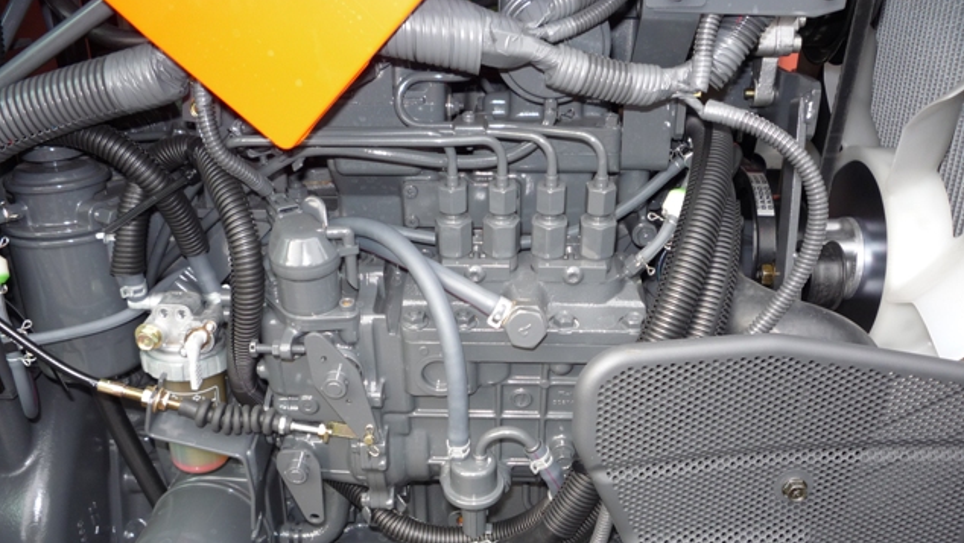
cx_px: 480
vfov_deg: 35.5
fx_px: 844
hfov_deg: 59.5
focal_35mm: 33
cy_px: 342
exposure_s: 1/30
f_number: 3.3
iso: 100
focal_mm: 5.2
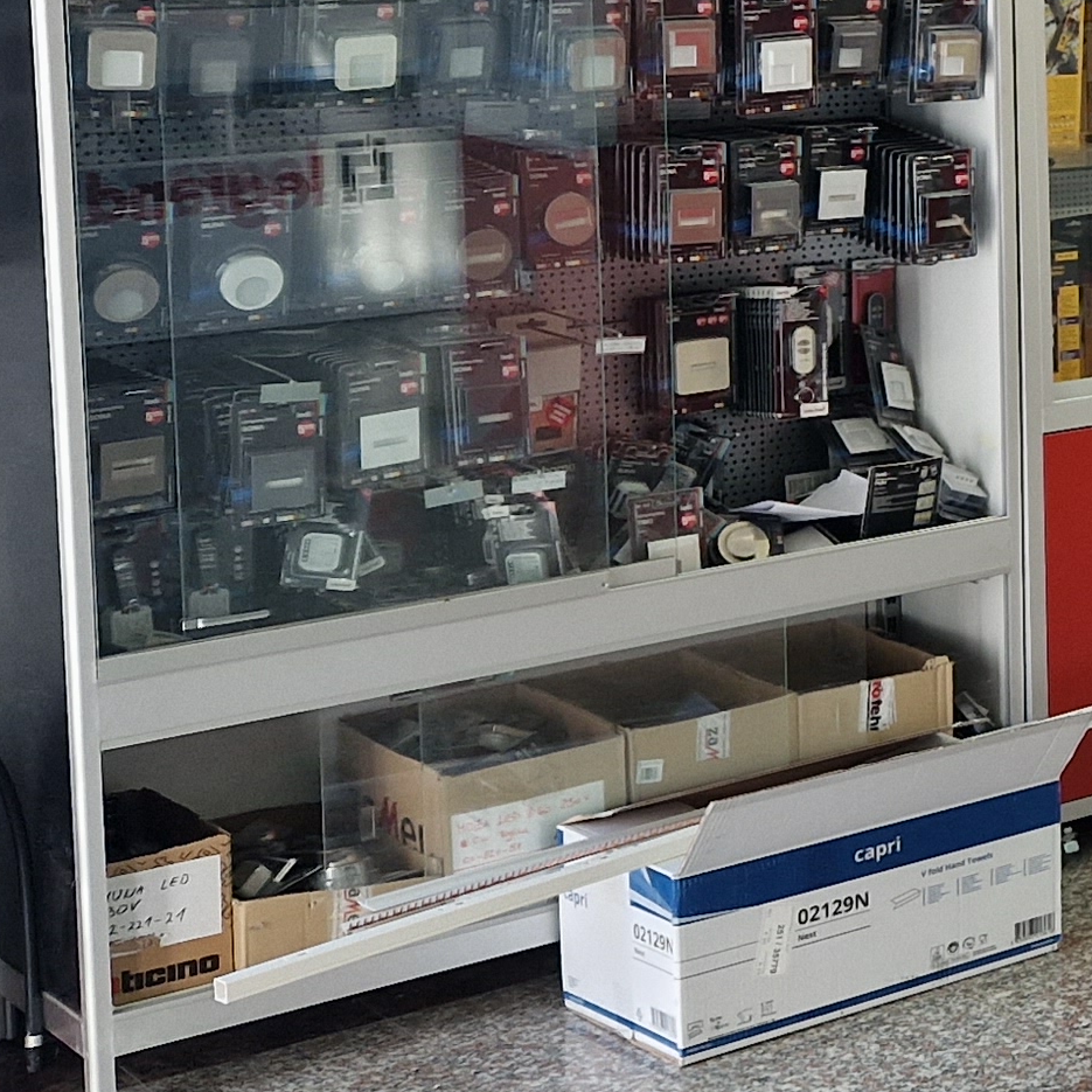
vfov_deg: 19.7
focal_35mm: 87
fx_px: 3105
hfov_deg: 16.7
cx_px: 1949
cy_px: 171
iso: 80
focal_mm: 5.4
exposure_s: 1/180
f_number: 1.8
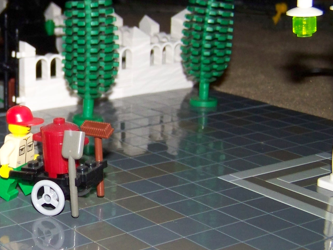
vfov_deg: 19.1
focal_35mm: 77
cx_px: 4
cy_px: 139
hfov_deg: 24.3
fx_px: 741
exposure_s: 1/30
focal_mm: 6.3
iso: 200
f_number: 2.8
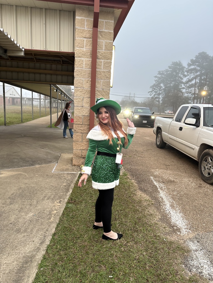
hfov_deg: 56.8
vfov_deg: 71.6
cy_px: 142
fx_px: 197
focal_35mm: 24
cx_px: 106
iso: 100
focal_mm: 6.86
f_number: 1.78
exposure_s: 1/120
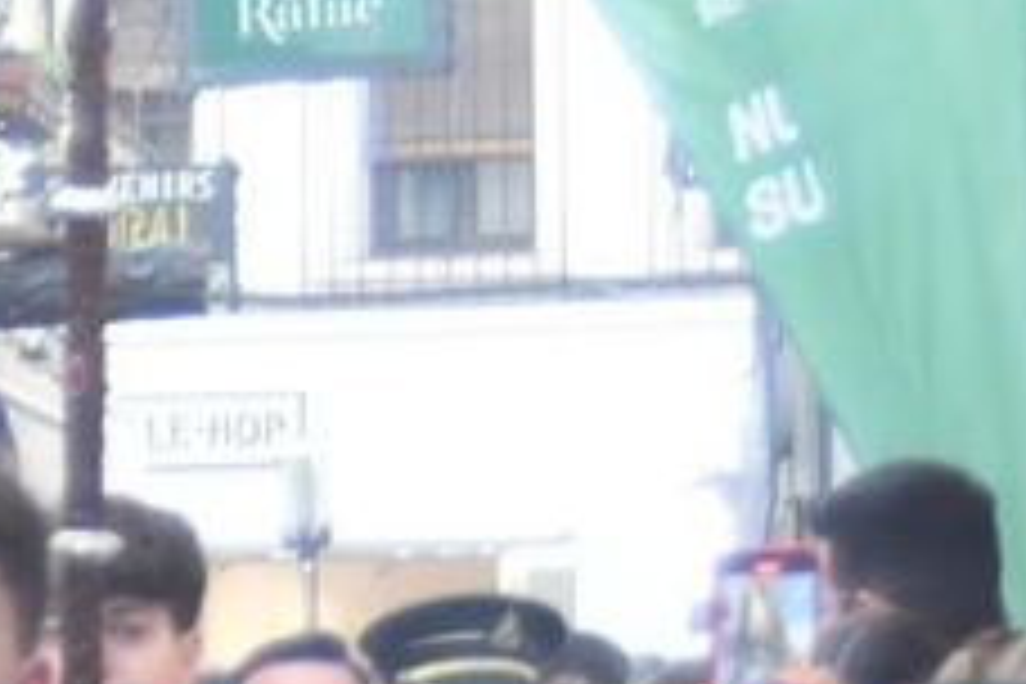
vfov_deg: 3.0
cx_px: -1971
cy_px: 1066
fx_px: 13223
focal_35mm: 464
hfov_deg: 4.3
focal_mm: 66
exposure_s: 1/160
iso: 1400
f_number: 6.3
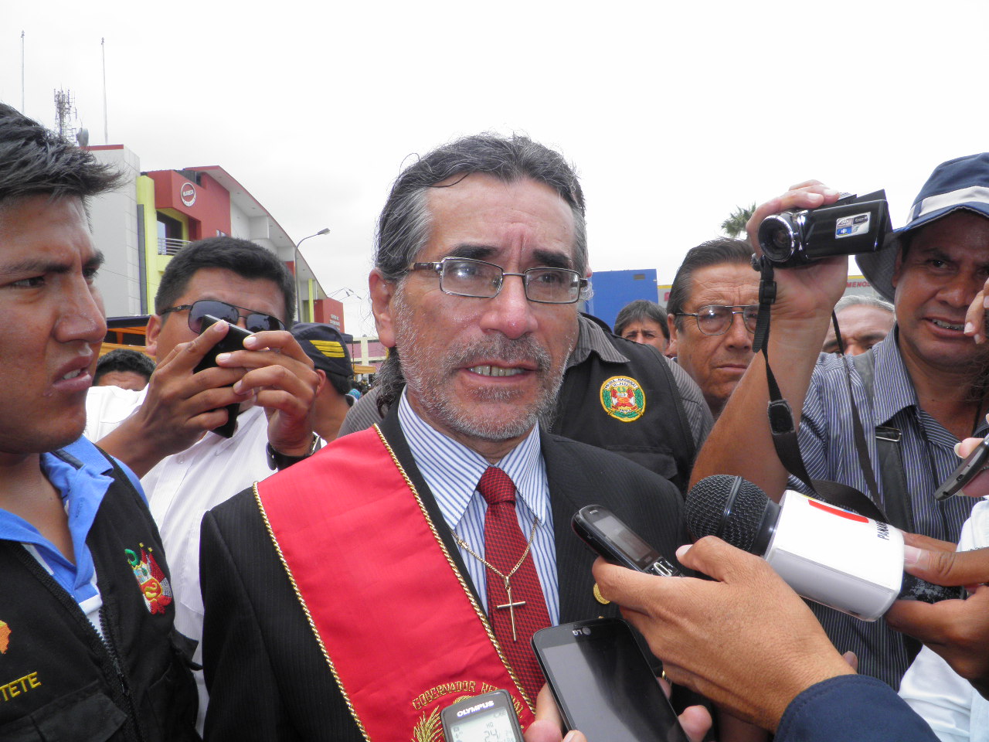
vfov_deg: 49.7
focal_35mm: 28
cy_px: 371
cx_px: 494
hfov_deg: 63.4
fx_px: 800
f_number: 5.7
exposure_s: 1/200
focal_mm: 4.9
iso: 50
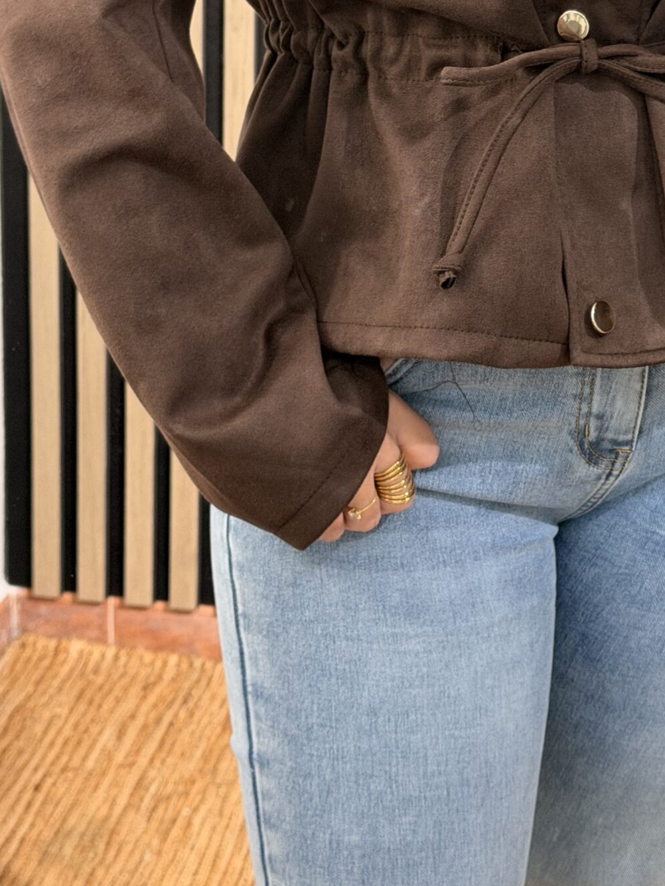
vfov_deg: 21.0
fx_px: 2357
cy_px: 162
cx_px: 480
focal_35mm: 92
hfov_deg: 16.0
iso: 250
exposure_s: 1/100
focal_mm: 6.76
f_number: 1.78
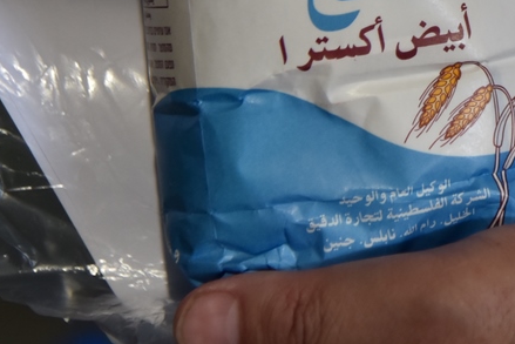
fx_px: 3420
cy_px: -241
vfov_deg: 5.7
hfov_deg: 8.6
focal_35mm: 239
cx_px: 507
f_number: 4
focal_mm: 70
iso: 400
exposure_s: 1/80
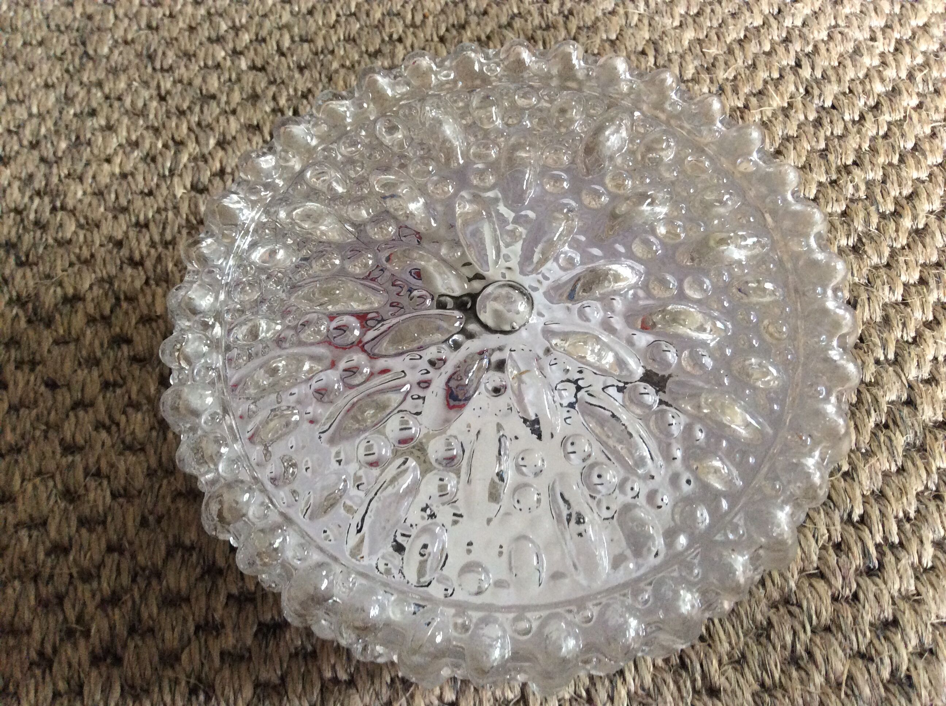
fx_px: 873
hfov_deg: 56.9
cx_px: 473
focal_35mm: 32
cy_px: 353
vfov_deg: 44.1
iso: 200
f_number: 2.4
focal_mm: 3.3
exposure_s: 1/25
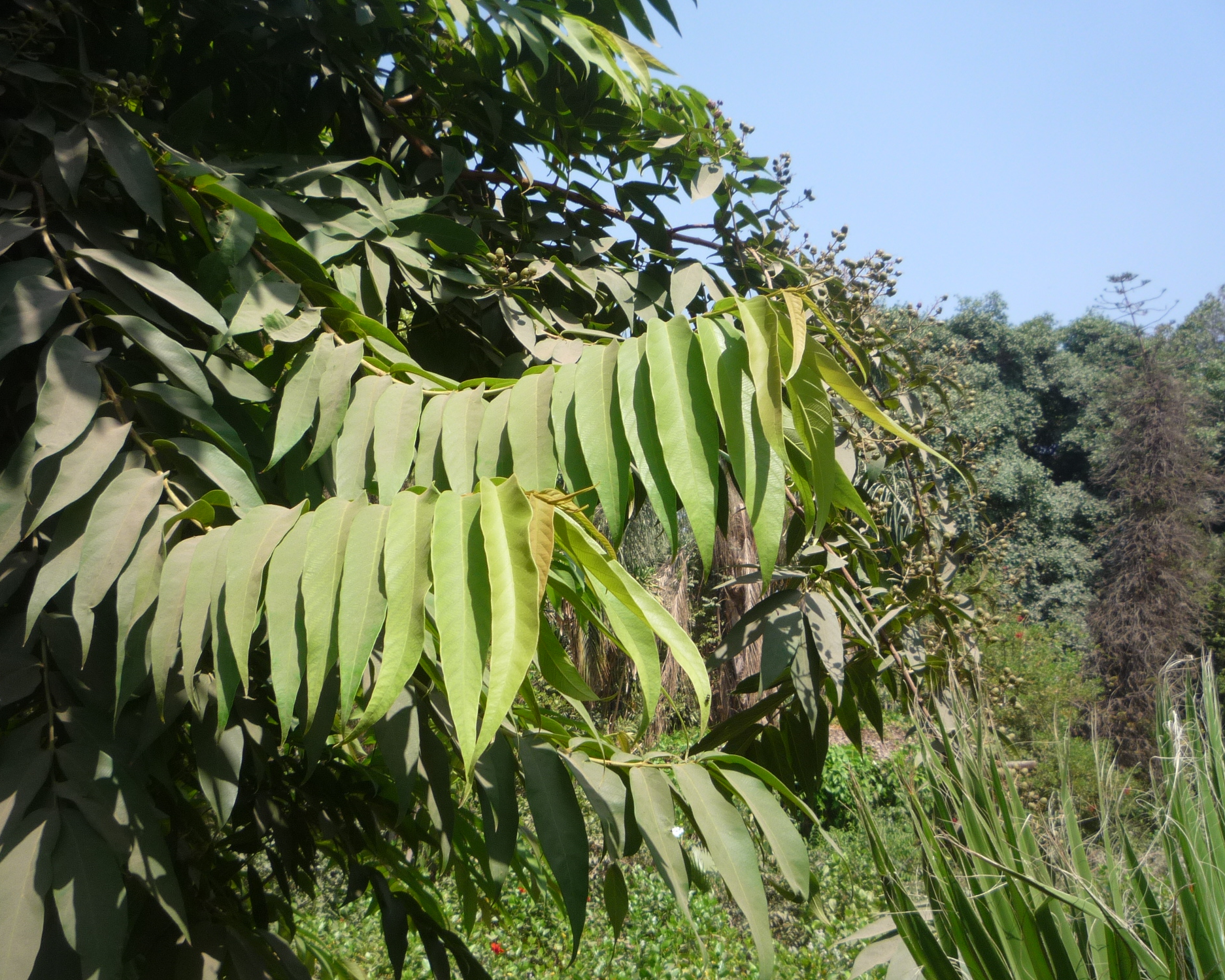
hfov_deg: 55.6
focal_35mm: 32
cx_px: 579
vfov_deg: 45.8
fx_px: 1160
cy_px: 493
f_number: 4
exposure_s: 1/400
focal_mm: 5.2
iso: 100
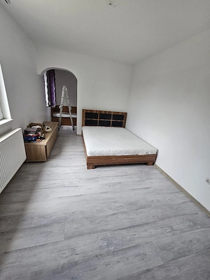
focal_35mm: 13
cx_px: 105
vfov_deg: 106.2
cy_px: 140
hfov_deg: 89.9
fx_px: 105
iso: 64
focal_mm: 2.2
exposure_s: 1/100
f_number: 2.2
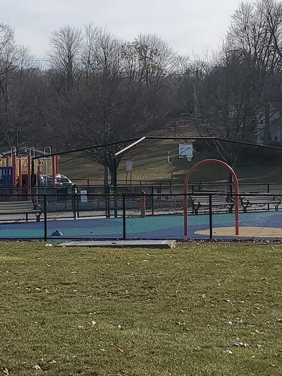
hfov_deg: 38.6
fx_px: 402
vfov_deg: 50.0
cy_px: 168
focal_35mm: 37
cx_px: 121
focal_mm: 4.3
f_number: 2.4
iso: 50
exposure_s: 1/2341
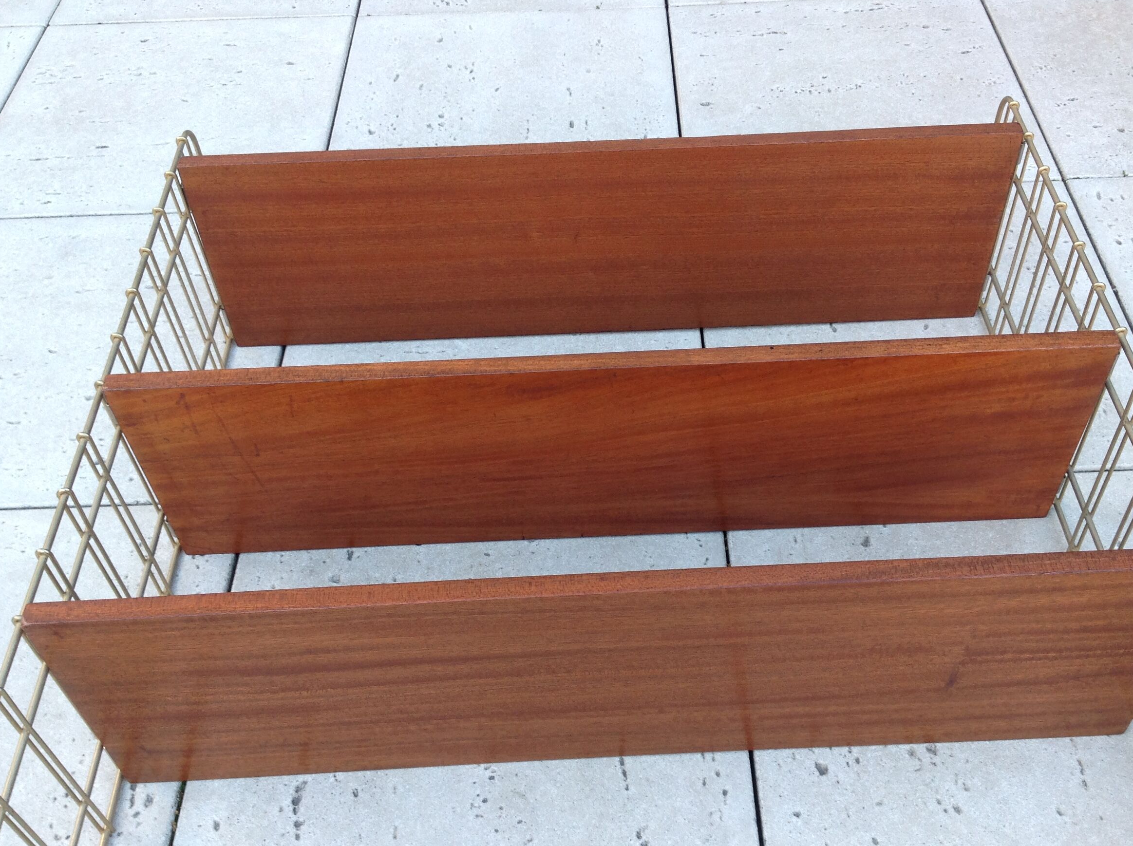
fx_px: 1275
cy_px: 437
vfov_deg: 36.7
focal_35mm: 39
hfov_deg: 47.9
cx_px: 604
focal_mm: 4.28
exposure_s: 1/30
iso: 64
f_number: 2.4
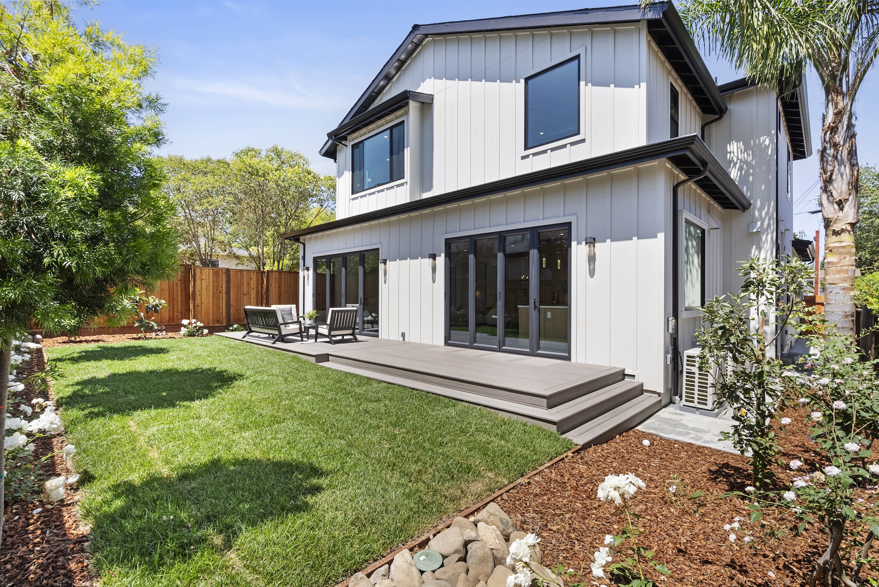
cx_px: 440
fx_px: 391
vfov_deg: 73.8
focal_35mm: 16
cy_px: 294
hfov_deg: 96.7
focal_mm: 16
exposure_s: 1/60
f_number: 9
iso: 100
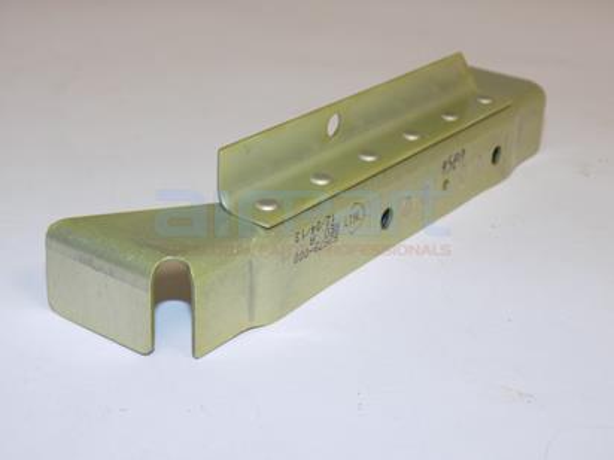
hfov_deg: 32.7
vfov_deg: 24.8
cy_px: 230
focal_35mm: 59
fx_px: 1047
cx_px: 307
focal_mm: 10.5
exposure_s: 1/30
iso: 220
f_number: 4
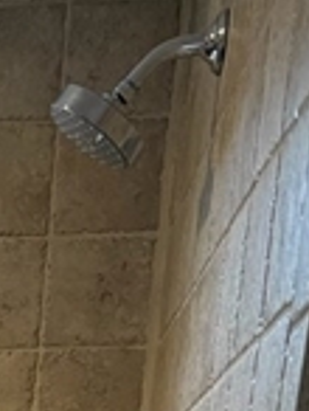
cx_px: -376
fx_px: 1495
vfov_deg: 12.5
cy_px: 963
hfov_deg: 10.5
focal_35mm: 126
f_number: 1.78
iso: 250
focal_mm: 6.76
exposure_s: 1/60
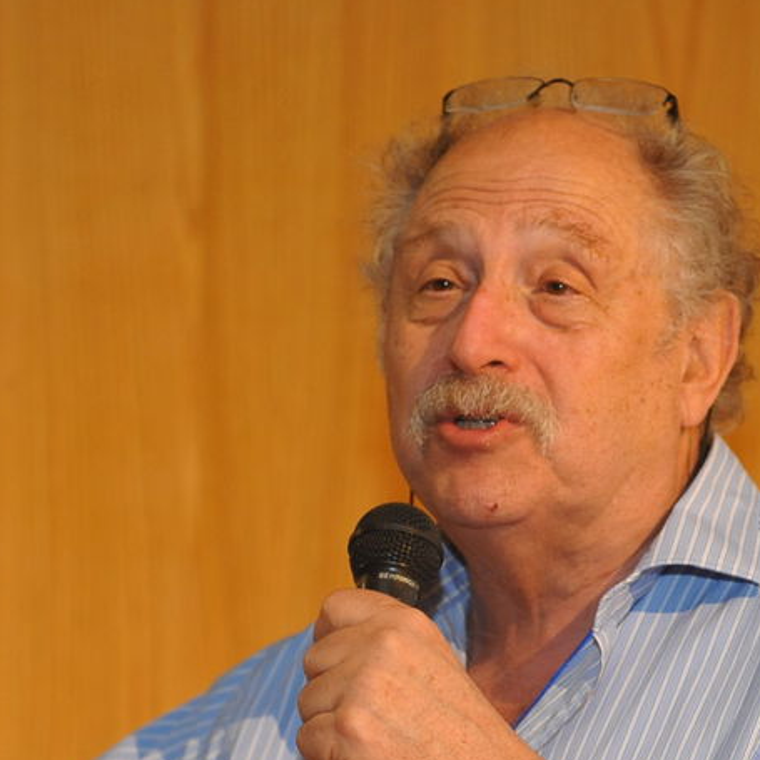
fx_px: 4546
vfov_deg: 9.5
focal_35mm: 183
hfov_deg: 9.5
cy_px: 546
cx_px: 511
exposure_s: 1/100
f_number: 3.5
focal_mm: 70
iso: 2500
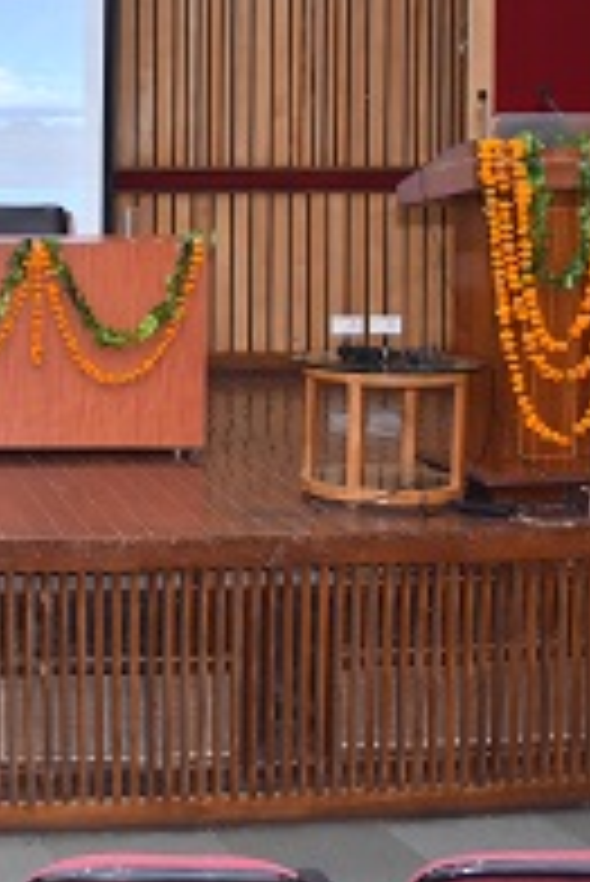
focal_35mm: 78
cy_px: 220
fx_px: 1914
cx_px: -225
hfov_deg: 16.4
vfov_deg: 25.7
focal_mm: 34
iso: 2000
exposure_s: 1/160
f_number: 5.6
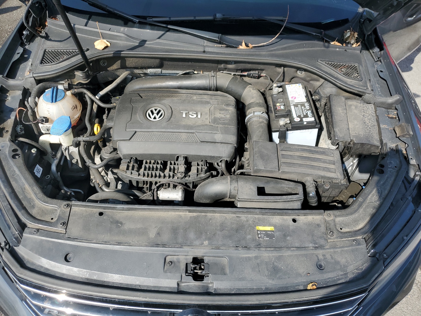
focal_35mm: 26
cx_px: 210
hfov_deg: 67.3
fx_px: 316
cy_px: 158
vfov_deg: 53.1
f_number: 1.5
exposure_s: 1/1667
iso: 50
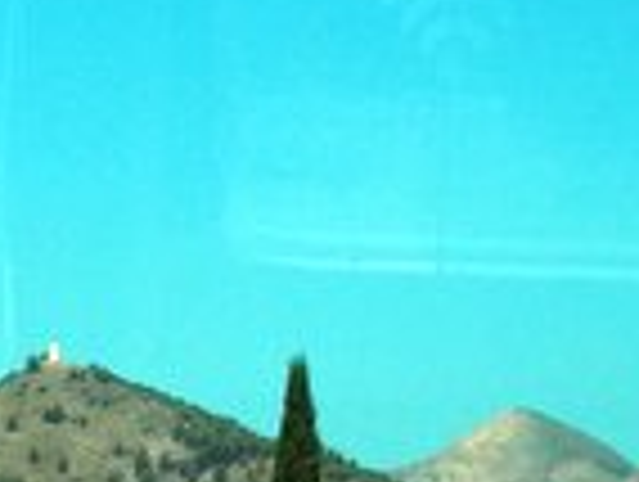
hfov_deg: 11.2
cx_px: -320
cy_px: 239
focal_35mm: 169
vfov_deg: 8.8
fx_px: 3125
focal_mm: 10.8
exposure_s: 1/640
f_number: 3.5
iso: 100
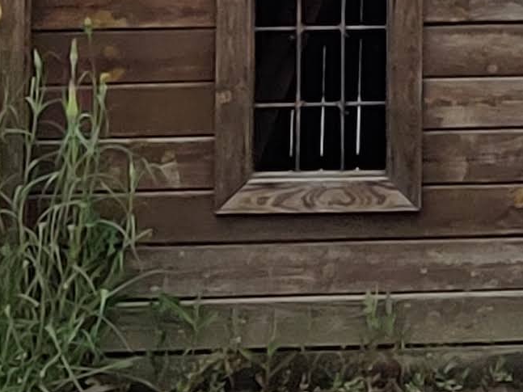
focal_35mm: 167
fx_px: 2523
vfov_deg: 8.1
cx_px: 1394
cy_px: -579
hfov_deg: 9.9
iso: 125
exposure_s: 1/1619
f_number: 1.75
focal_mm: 4.75
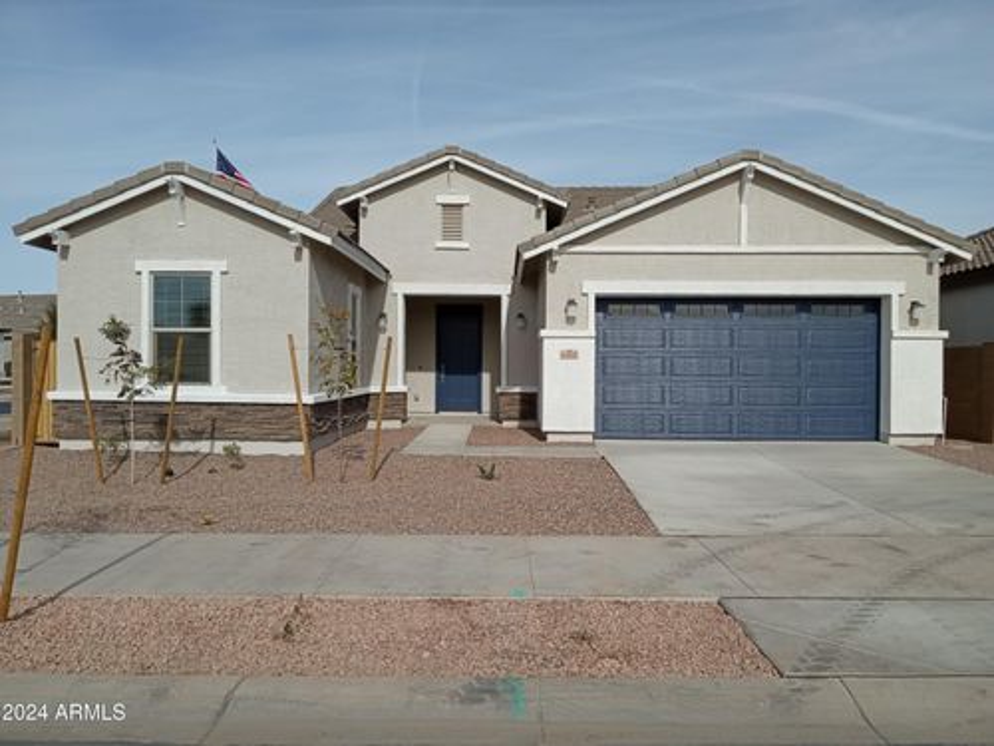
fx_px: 804
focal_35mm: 28
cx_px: 497
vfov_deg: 49.7
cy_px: 373
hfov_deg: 63.4
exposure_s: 1/2320
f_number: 2.2
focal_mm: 3.71
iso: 101
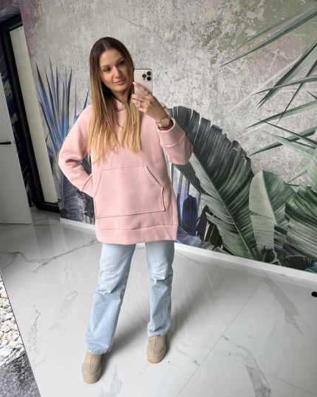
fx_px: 305
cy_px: 193
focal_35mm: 26
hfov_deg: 54.9
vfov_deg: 66.1
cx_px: 155
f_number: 1.78
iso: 50
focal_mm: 6.76
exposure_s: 1/145
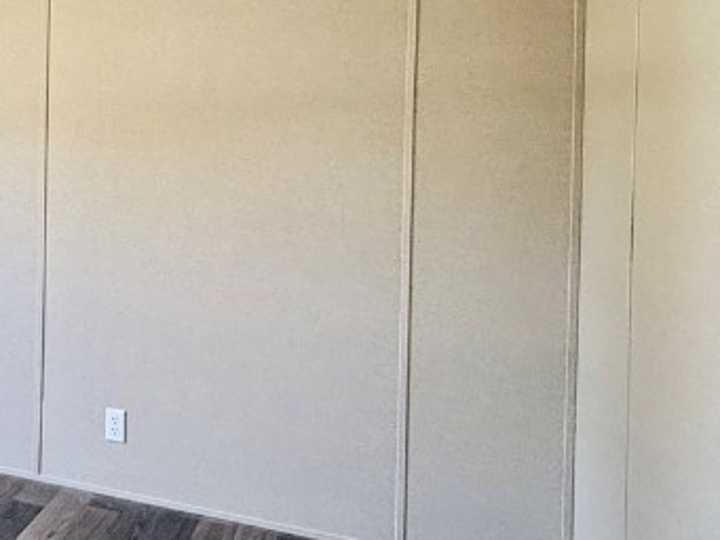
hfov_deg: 39.5
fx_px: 874
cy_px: 118
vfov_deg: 33.5
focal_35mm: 42
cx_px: 2
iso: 320
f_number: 2.2
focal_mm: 2.22
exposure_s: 1/120
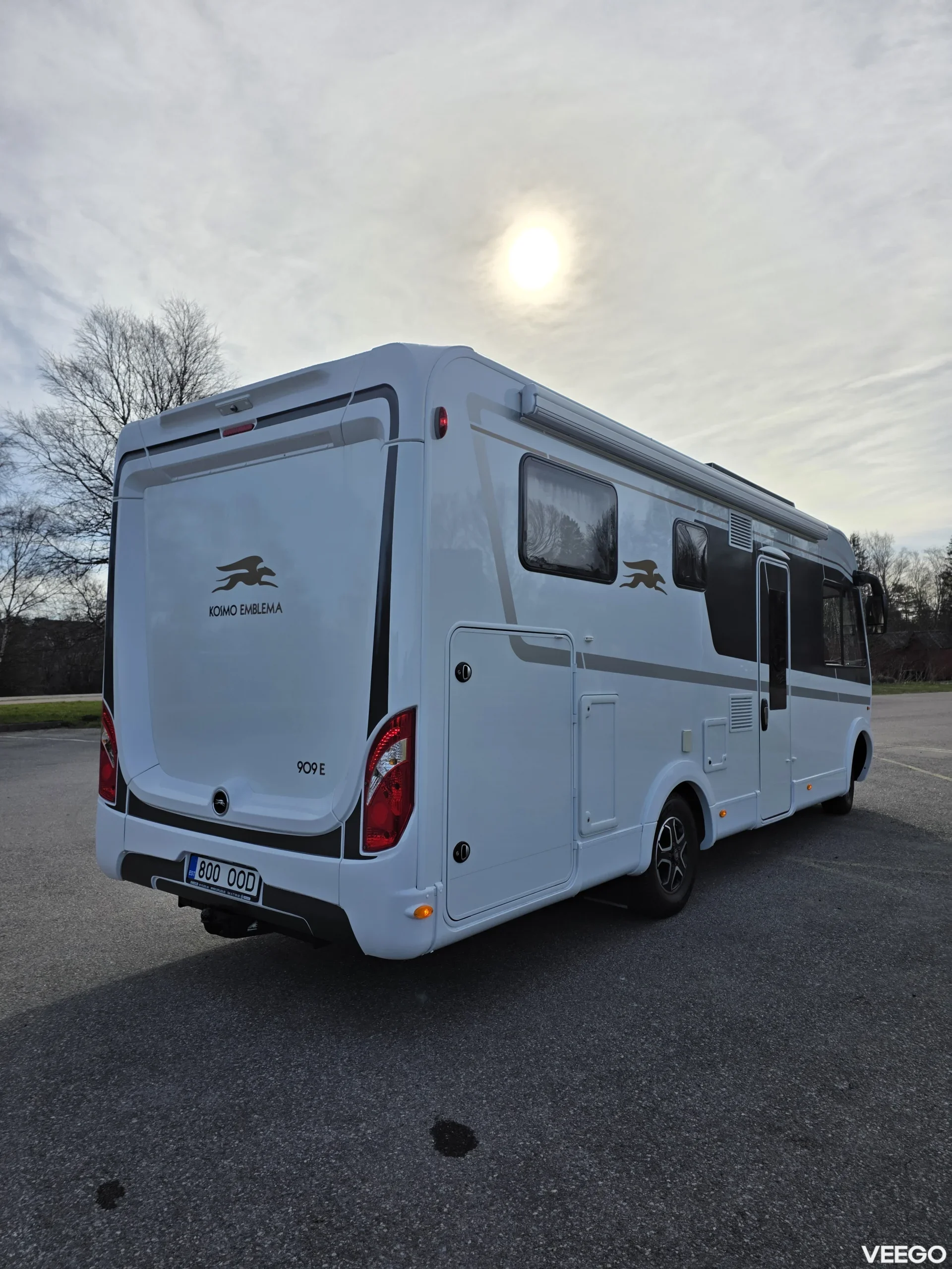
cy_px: 634
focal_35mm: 23
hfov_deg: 58.9
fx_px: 843
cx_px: 476
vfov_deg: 73.9
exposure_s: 1/7944
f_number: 1.7
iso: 32
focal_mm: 6.3
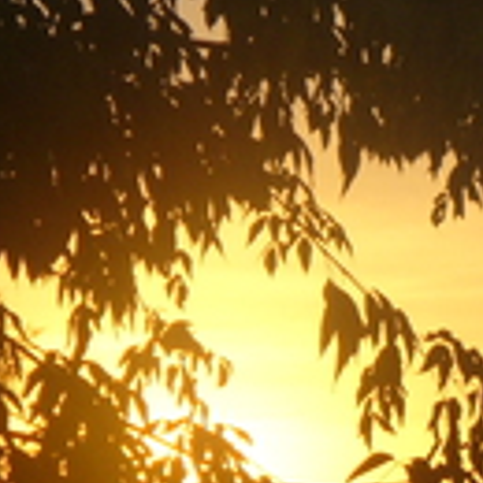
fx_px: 7120
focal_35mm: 451
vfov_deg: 3.9
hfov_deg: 3.9
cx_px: 669
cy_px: 624
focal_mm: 24.3
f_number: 3.9
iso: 80
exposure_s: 1/500
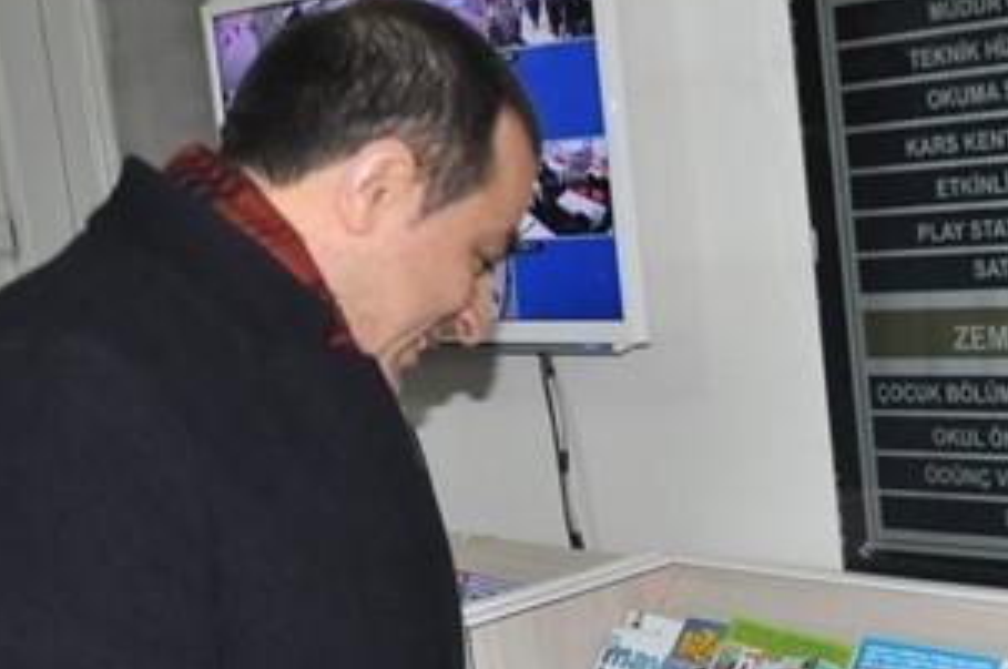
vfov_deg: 23.0
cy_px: 513
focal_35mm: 58
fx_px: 1621
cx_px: 842
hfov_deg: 33.3
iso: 1250
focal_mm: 18
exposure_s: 1/60
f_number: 4.5
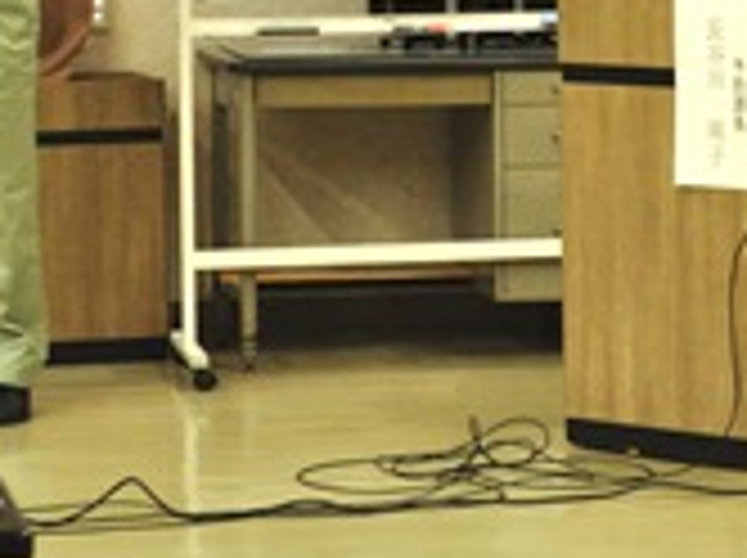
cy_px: -27
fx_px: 4618
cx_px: 706
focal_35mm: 214
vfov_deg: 6.9
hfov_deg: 9.2
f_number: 5.6
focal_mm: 55
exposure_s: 1/200
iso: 2000
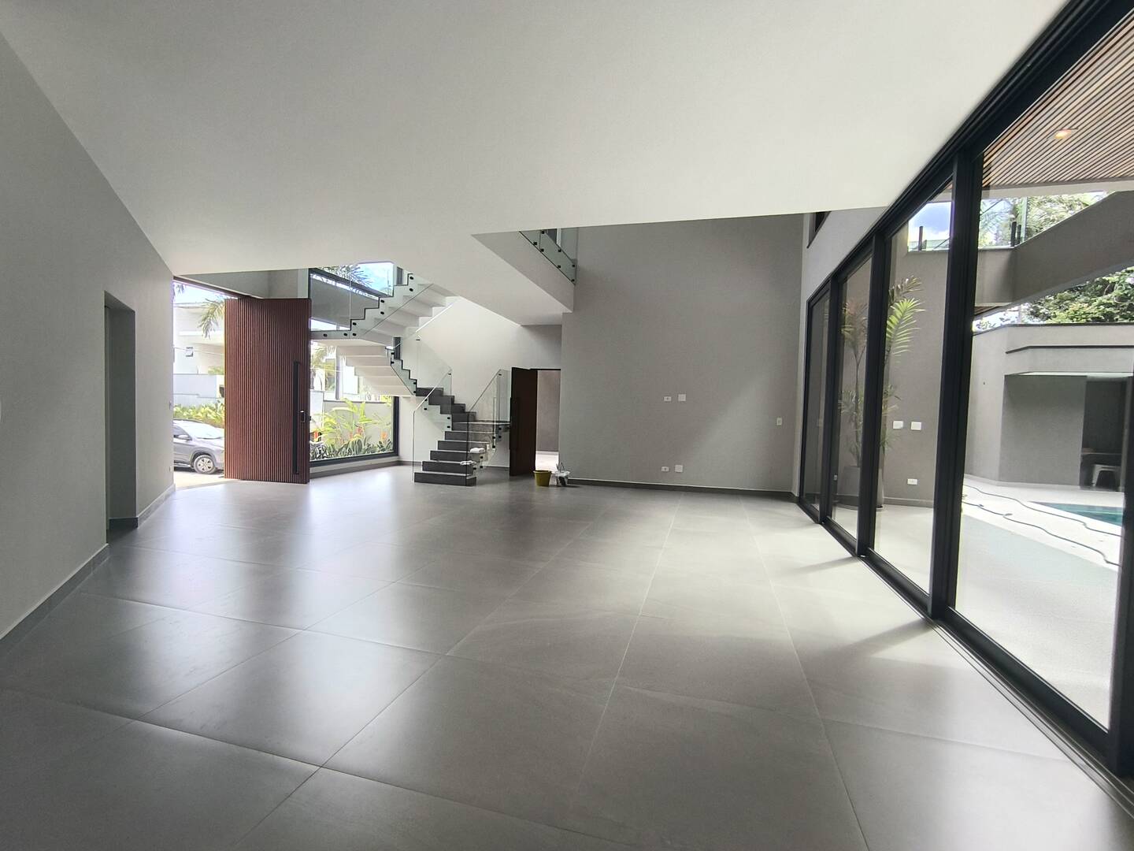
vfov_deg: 78.1
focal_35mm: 16
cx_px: 567
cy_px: 426
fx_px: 524
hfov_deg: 94.5
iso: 50
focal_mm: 1.65
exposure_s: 1/124
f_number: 2.2
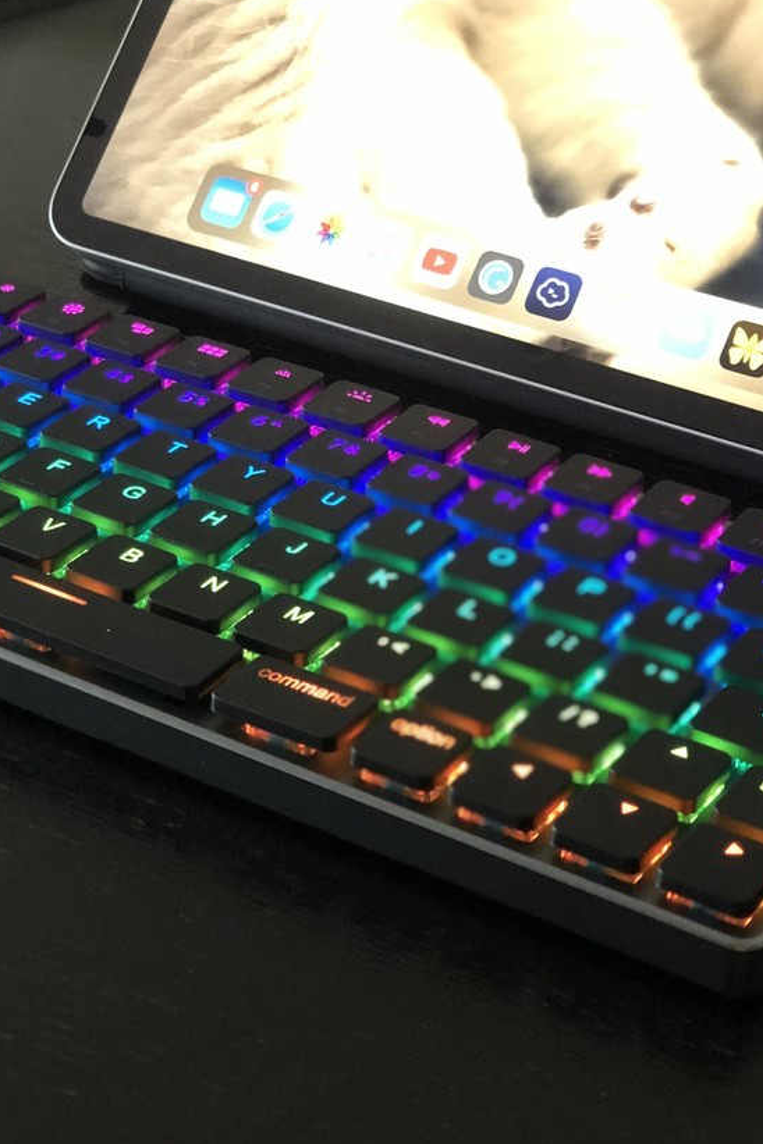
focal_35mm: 79
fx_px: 2511
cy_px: 564
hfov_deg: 17.3
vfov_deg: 25.7
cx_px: 319
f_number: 2.4
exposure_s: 1/8
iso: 250
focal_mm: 6
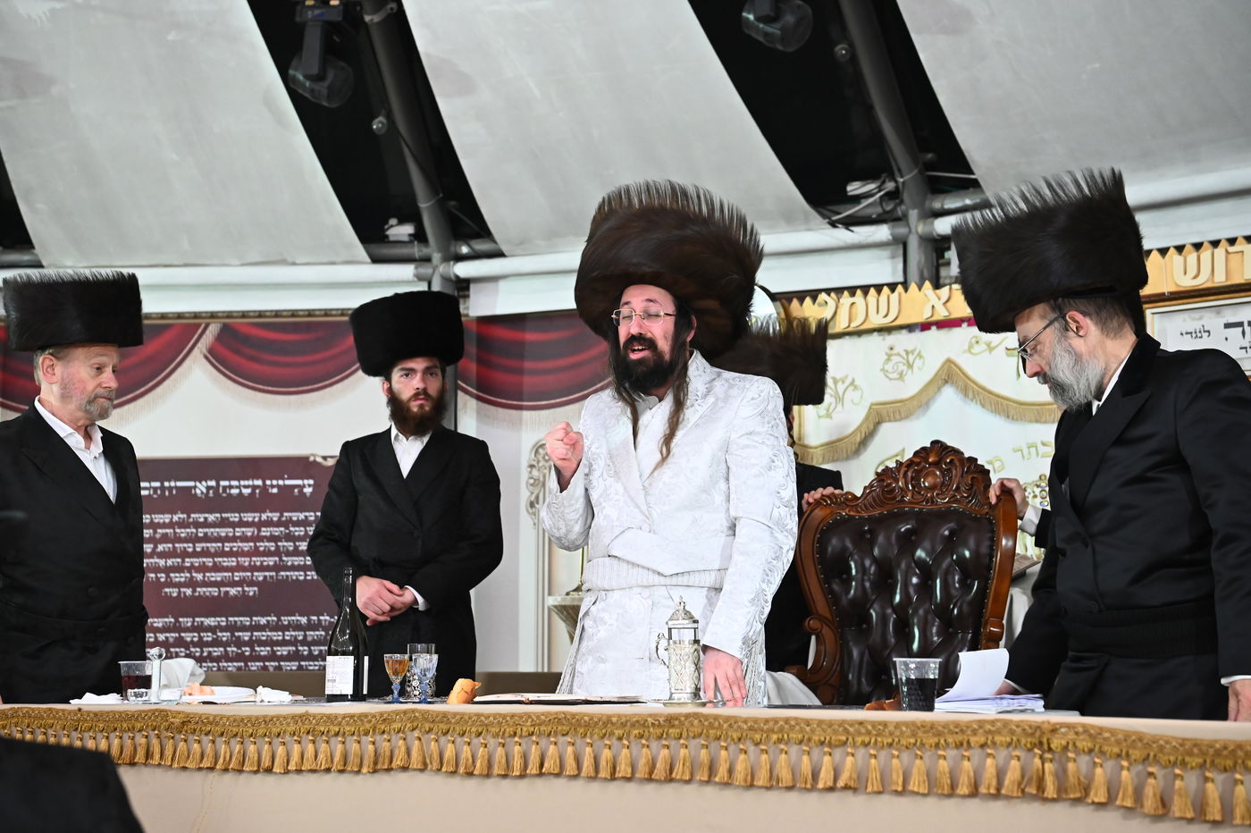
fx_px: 2014
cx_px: 626
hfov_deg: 34.5
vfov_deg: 23.4
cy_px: 416
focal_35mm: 58
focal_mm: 58
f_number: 5
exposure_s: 1/125
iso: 4000
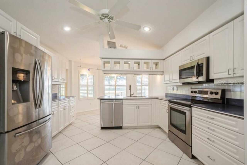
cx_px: 124
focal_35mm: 15
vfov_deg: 77.3
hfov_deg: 100.4
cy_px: 82
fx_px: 103
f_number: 8
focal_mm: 10
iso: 200
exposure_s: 1/13
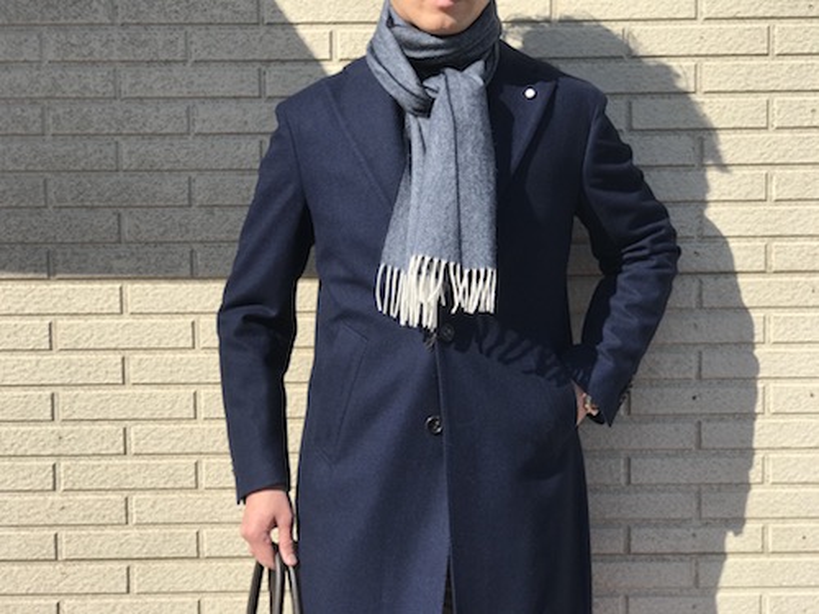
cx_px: 410
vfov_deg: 25.7
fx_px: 1349
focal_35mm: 57
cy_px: 307
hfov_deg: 33.8
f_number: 2.8
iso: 20
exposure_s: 1/772
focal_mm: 6.6
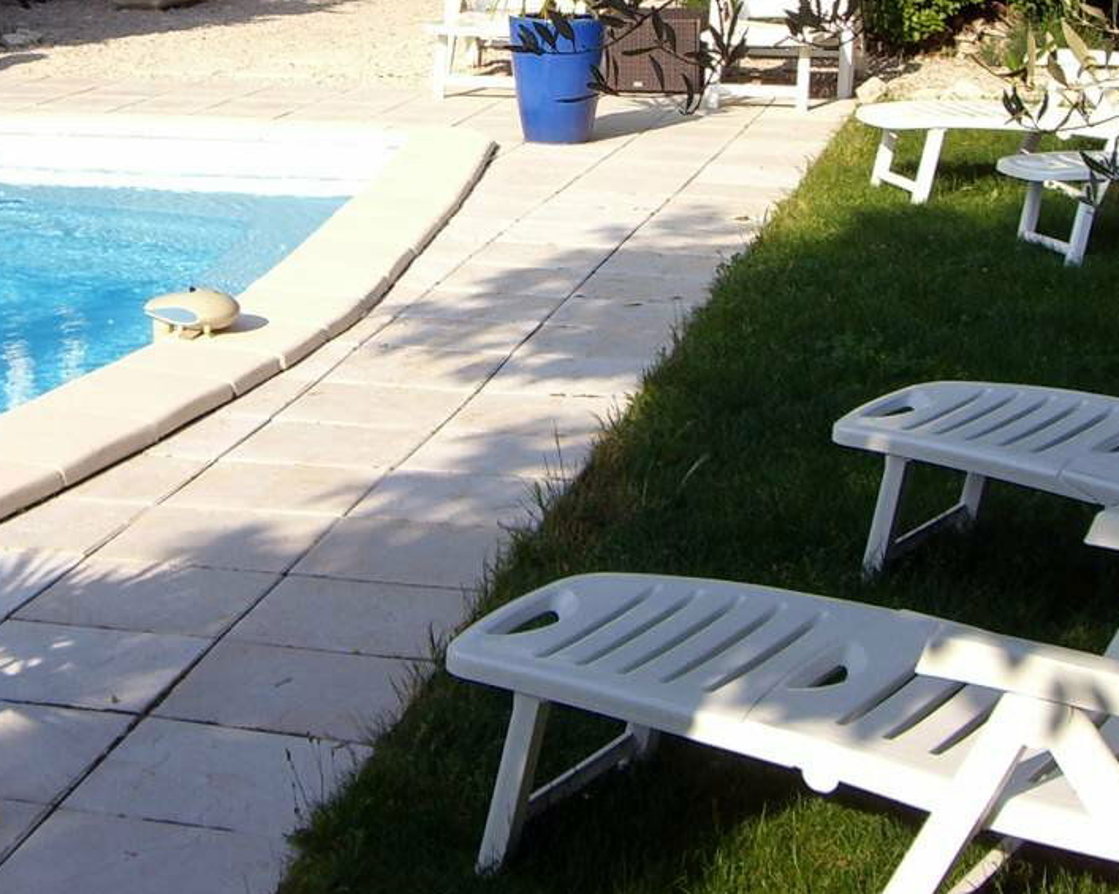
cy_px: 2
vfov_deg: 17.8
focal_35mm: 84
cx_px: 408
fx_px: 2781
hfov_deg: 22.7
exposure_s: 1/400
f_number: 4.3
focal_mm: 6.2
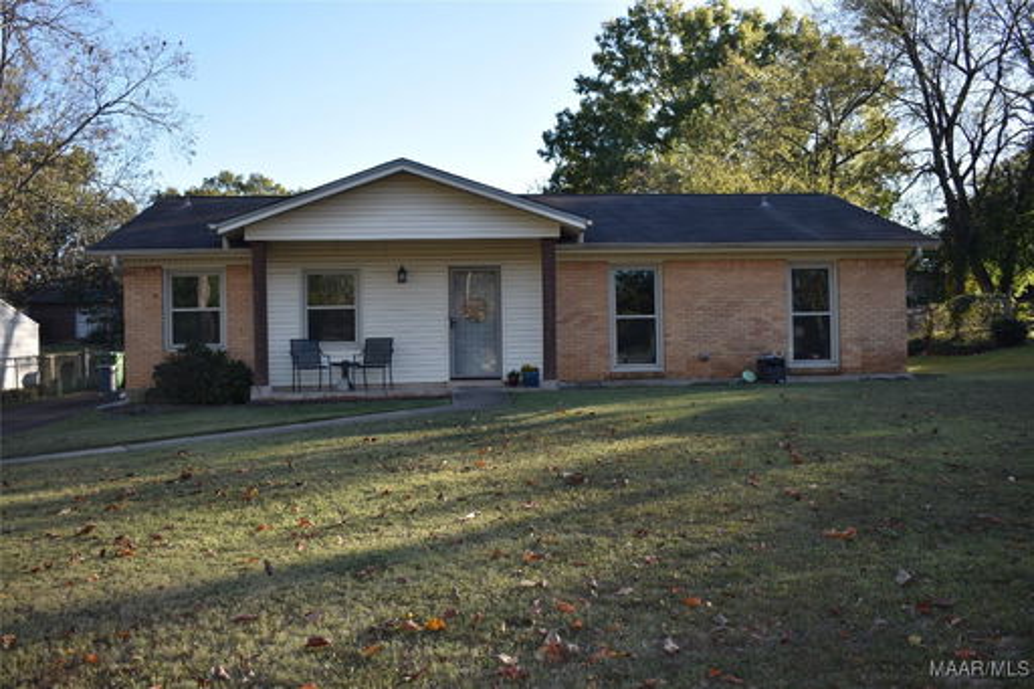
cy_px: 344
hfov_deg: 55.1
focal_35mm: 34
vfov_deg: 38.3
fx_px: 991
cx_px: 517
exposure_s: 1/200
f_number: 5
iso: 100
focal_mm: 23
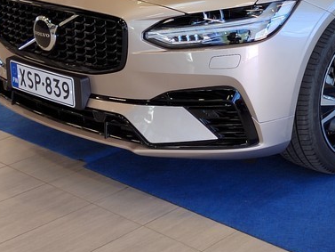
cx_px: 286
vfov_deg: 18.3
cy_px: -12
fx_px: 755
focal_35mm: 78
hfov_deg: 24.5
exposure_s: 1/100
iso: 434
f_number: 1.9
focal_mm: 5.52
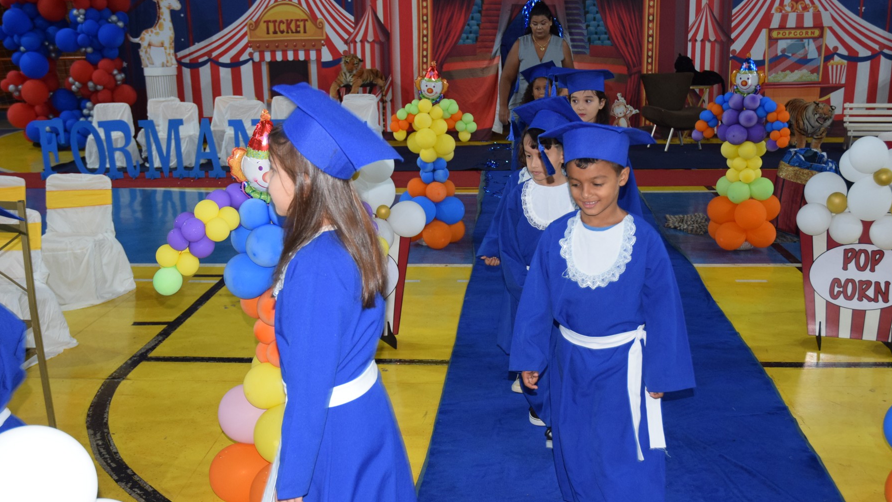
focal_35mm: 40
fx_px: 935
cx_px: 447
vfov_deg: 30.0
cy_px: 274
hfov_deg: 51.0
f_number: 3.8
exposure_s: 1/60
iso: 1000
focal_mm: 25
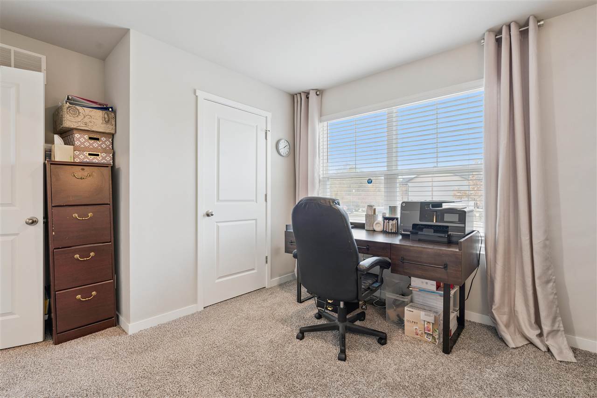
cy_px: 199
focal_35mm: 16
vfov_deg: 73.7
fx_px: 265
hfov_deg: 96.7
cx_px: 298
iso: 800
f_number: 9
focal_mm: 16
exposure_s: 1/40
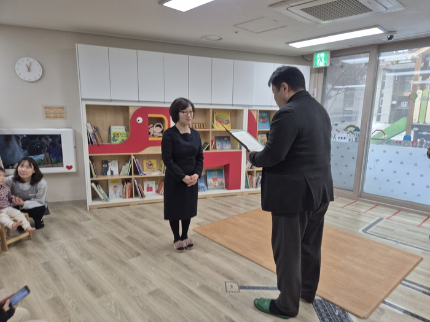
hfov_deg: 73.9
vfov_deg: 58.9
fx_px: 286
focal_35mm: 23
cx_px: 215
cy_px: 161
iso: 64
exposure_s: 1/120
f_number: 1.8
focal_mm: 5.4
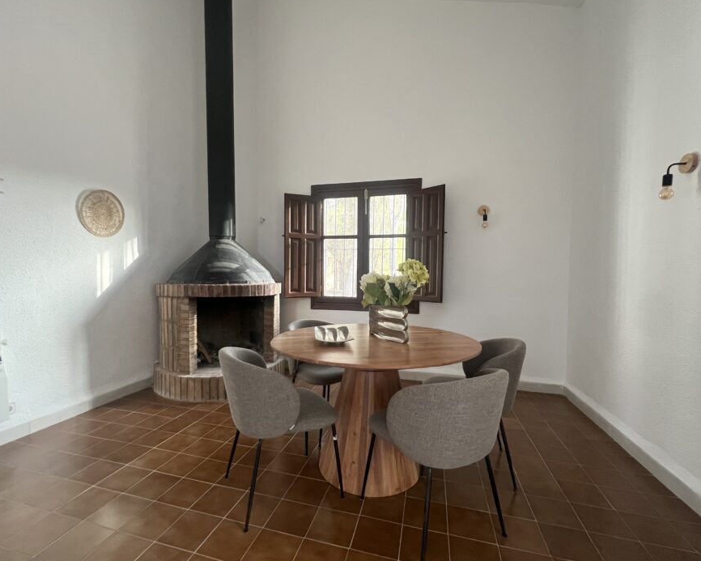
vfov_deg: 84.0
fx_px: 311
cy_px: 288
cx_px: 340
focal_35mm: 15
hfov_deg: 96.8
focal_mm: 1.57
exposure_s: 1/60
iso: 250
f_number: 1.8
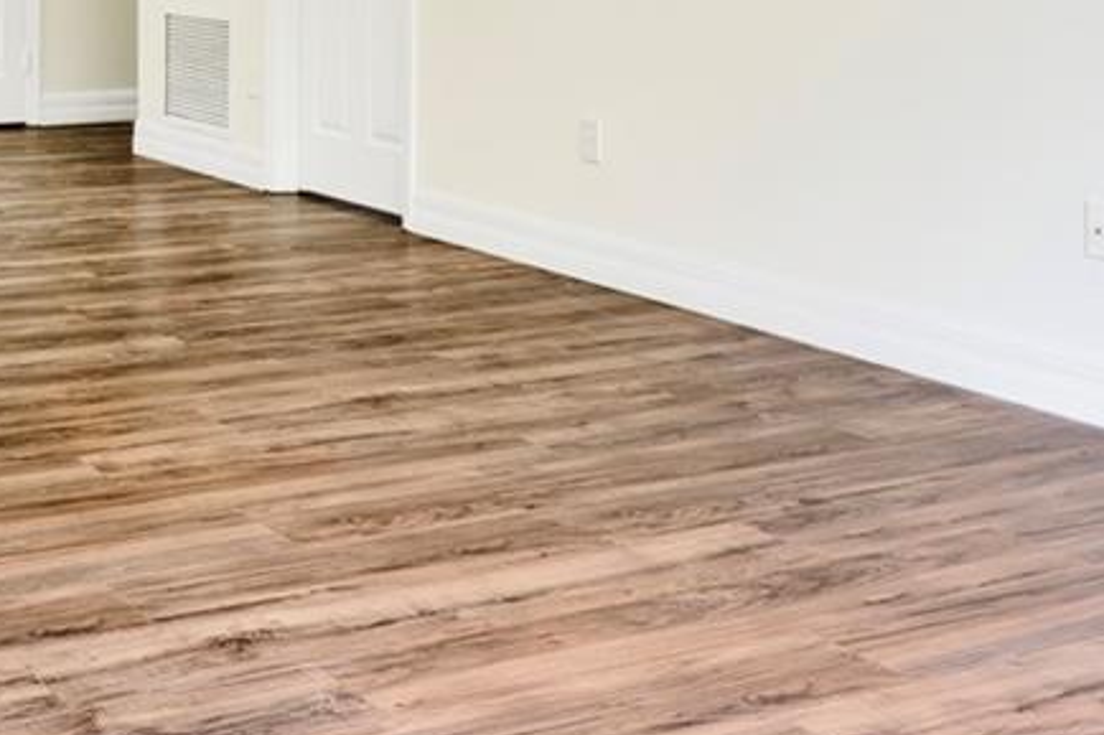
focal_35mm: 61
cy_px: -31
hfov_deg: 31.4
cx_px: 107
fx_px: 1865
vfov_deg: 21.4
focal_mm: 11
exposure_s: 1/100
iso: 100
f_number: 9
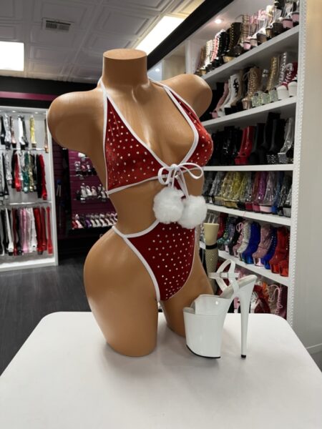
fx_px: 322
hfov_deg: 53.1
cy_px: 214
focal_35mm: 26
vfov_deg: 67.3
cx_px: 161
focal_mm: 5.1
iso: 125
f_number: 1.6
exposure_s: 1/60
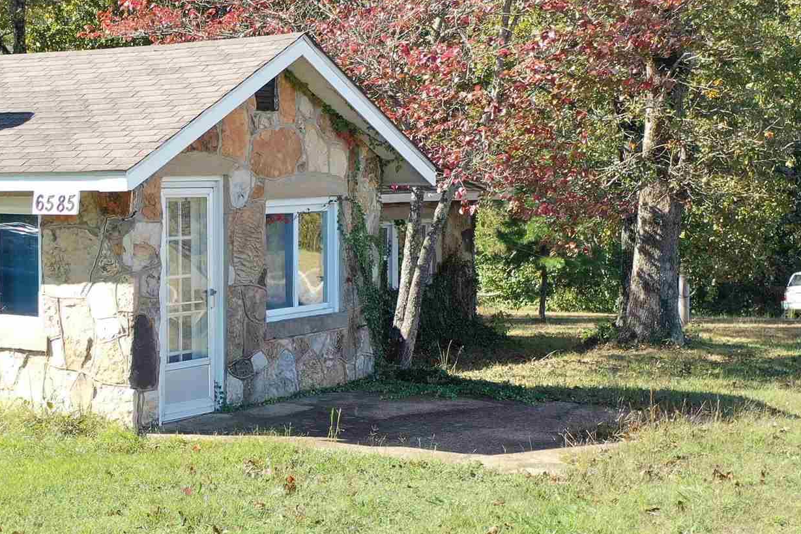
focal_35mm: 70
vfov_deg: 19.4
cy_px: 307
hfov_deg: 28.1
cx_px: 139
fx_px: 1557
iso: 120
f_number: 2.8
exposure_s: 1/30
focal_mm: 10.26
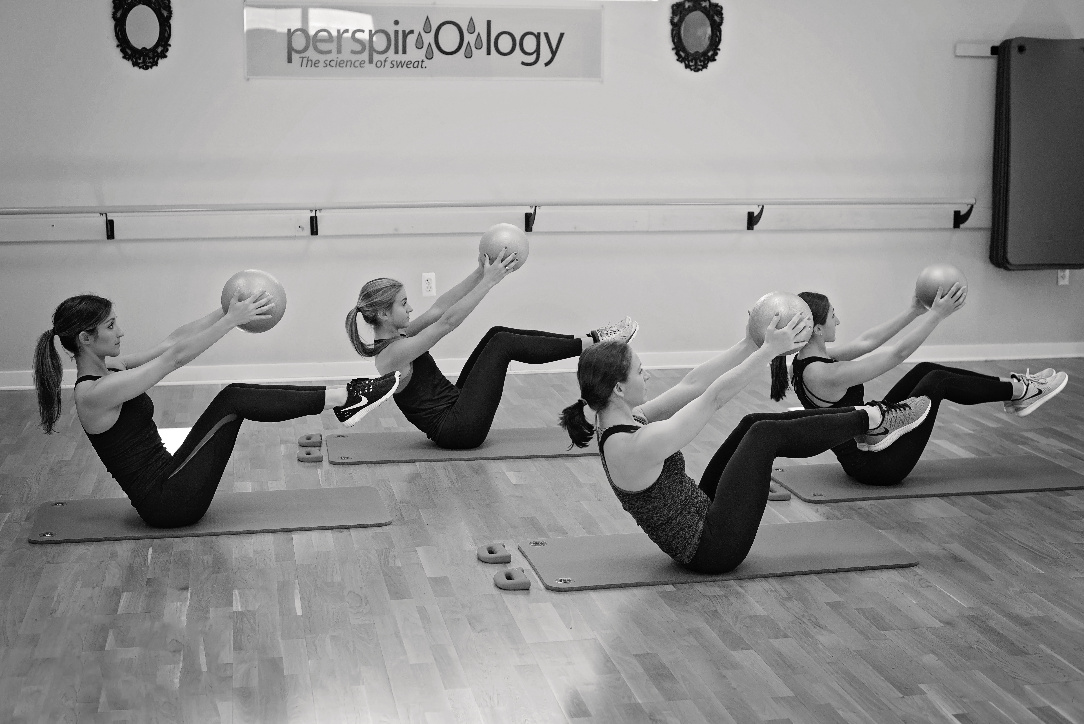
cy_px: 362
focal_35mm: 50
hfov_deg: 39.6
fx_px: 1506
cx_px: 542
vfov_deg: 27.0
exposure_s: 1/320
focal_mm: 50
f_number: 4
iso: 1250
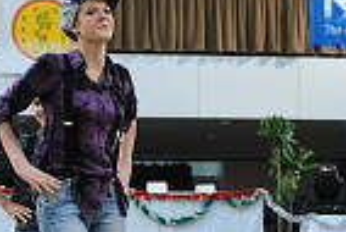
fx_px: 1337
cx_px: 200
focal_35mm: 139
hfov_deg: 14.7
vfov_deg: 9.8
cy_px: 219
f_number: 2.8
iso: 3200
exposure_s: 1/200
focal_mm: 44
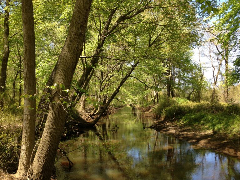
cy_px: 90
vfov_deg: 42.9
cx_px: 120
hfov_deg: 55.4
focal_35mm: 33
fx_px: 229
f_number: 2.4
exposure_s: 1/296
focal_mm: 4.13
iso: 50
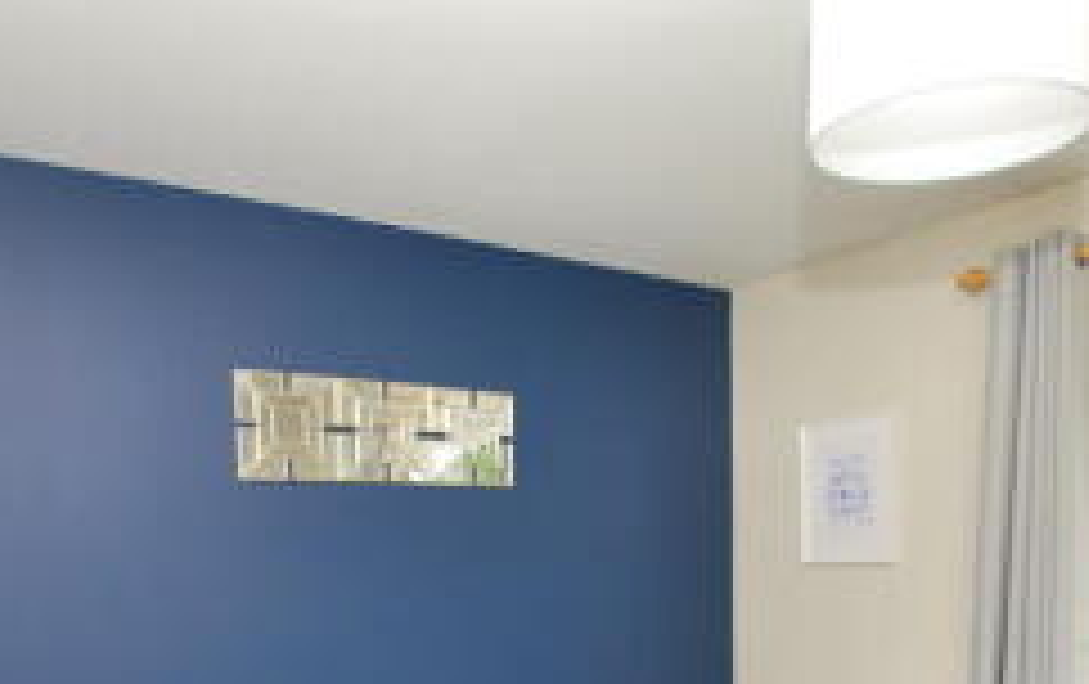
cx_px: 544
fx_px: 892
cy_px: 664
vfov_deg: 38.0
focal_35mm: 30
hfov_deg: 62.8
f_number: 4
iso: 100
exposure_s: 1/60
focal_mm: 10
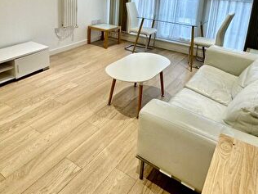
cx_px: 102
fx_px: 231
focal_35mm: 31
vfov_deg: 43.0
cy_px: 34
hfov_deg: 57.8
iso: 125
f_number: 2.2
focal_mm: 2.22
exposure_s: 1/100
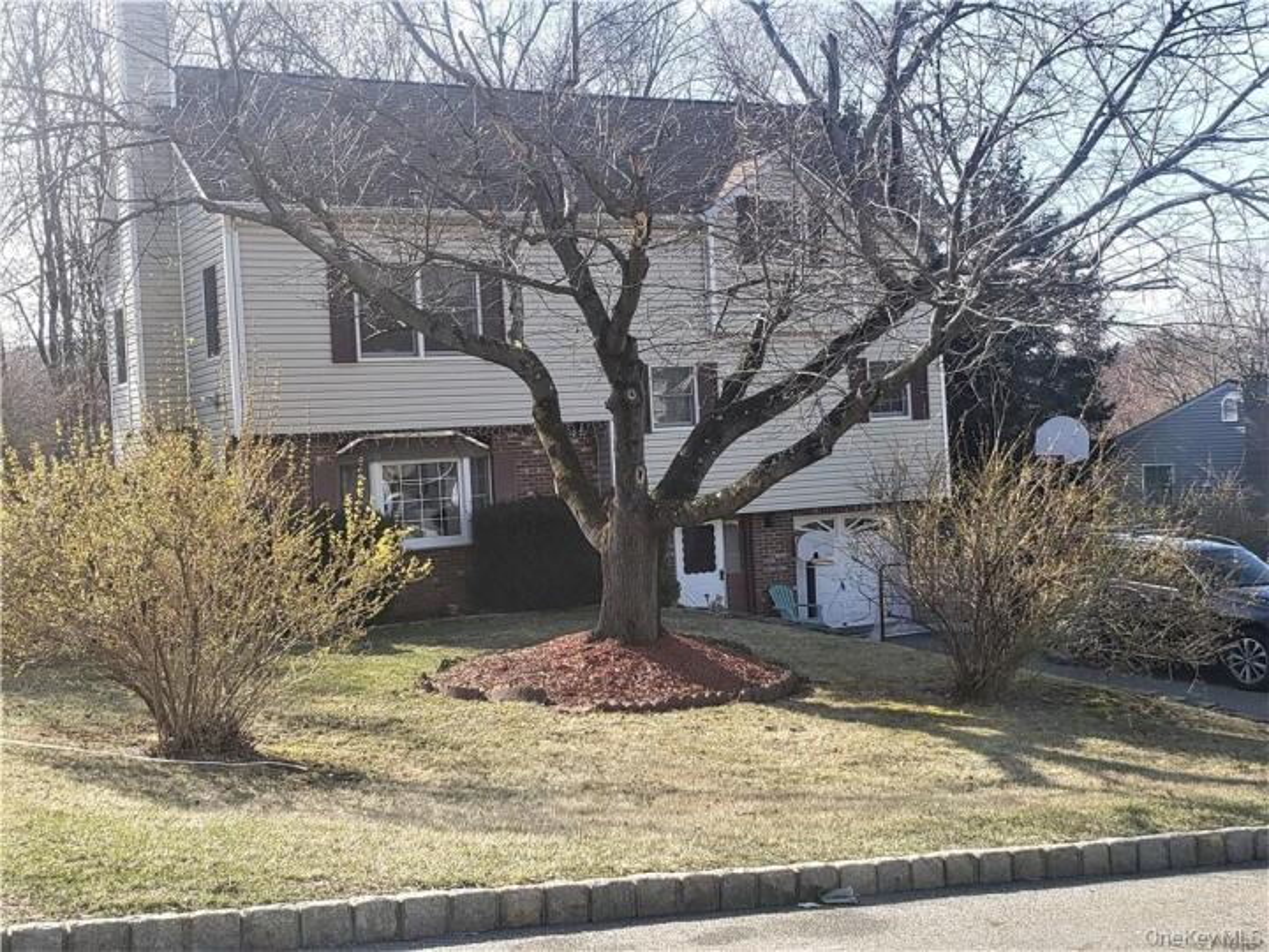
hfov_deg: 67.3
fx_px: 953
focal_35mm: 26
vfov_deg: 53.1
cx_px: 634
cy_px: 476
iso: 50
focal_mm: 4.3
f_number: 2.4
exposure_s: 1/593
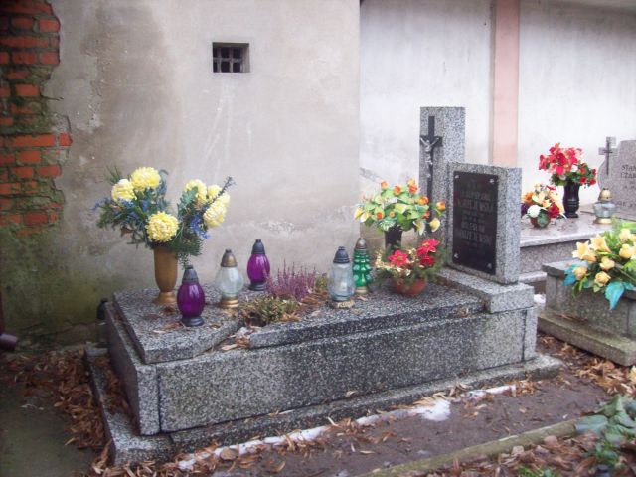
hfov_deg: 51.4
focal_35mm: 36
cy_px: 238
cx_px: 318
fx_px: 661
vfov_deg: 39.7
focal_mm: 6
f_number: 2.7
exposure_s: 1/94.4
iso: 200
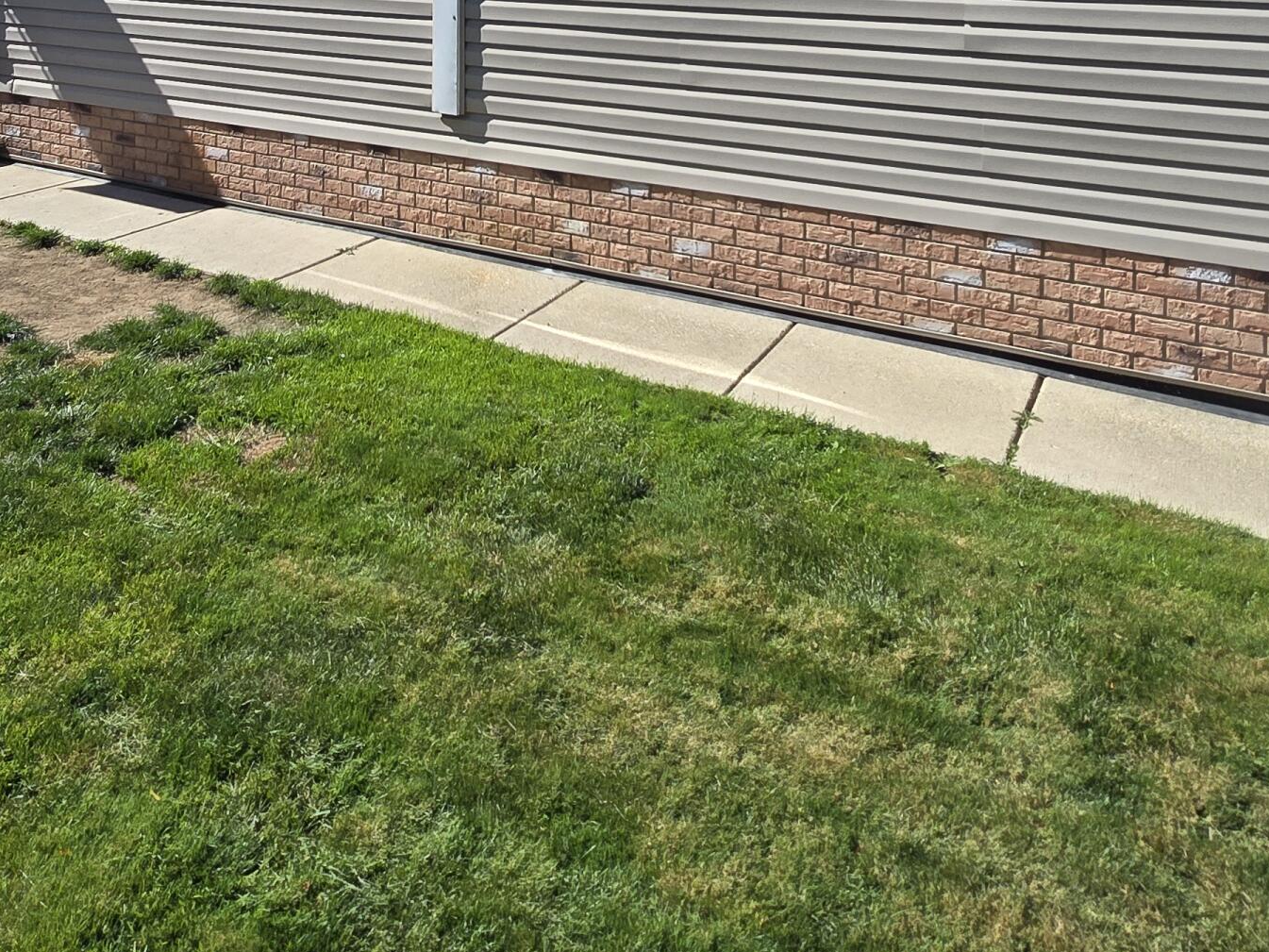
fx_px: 1063
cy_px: -57
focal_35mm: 29
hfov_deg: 61.3
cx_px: 538
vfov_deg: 40.4
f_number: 2.2
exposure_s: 1/2010
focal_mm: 2.2
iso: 50
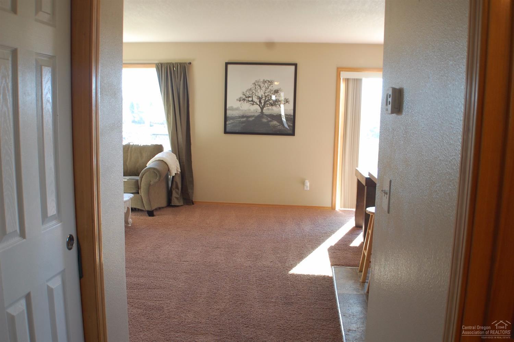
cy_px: 171
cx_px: 257
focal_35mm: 39
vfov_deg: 34.1
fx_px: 556
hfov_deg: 49.6
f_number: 4.2
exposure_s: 1/80
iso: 400
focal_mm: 26
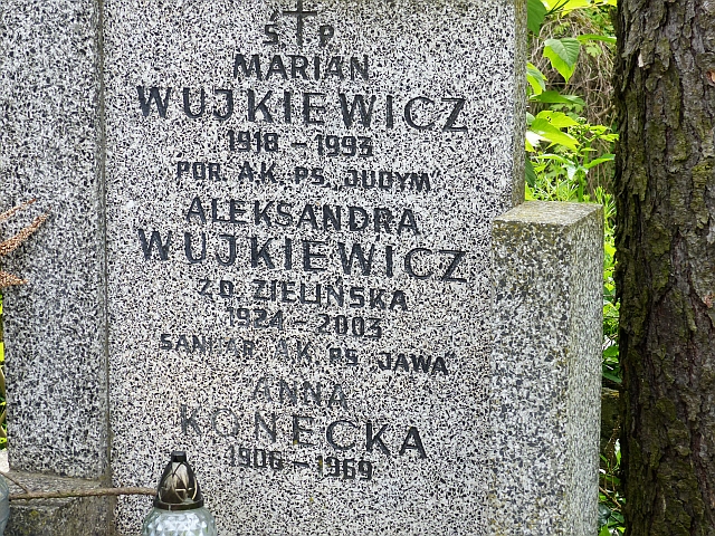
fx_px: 2004
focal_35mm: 97
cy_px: 268
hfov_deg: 20.2
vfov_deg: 15.2
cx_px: 358
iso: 100
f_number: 4
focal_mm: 17.4
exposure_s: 1/200
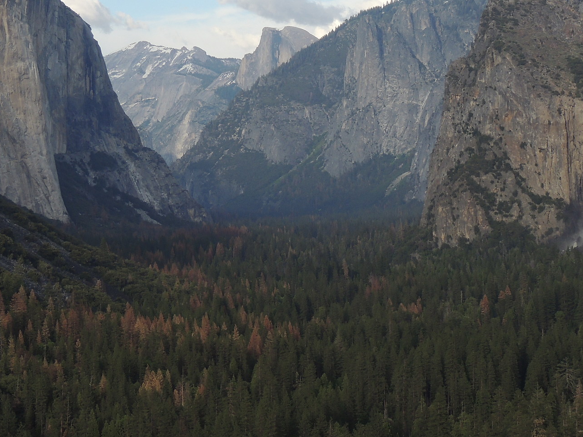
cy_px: 51
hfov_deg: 21.1
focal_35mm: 93
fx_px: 1567
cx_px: 312
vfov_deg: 15.7
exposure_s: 1/500
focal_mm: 8.9
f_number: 3.6
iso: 100
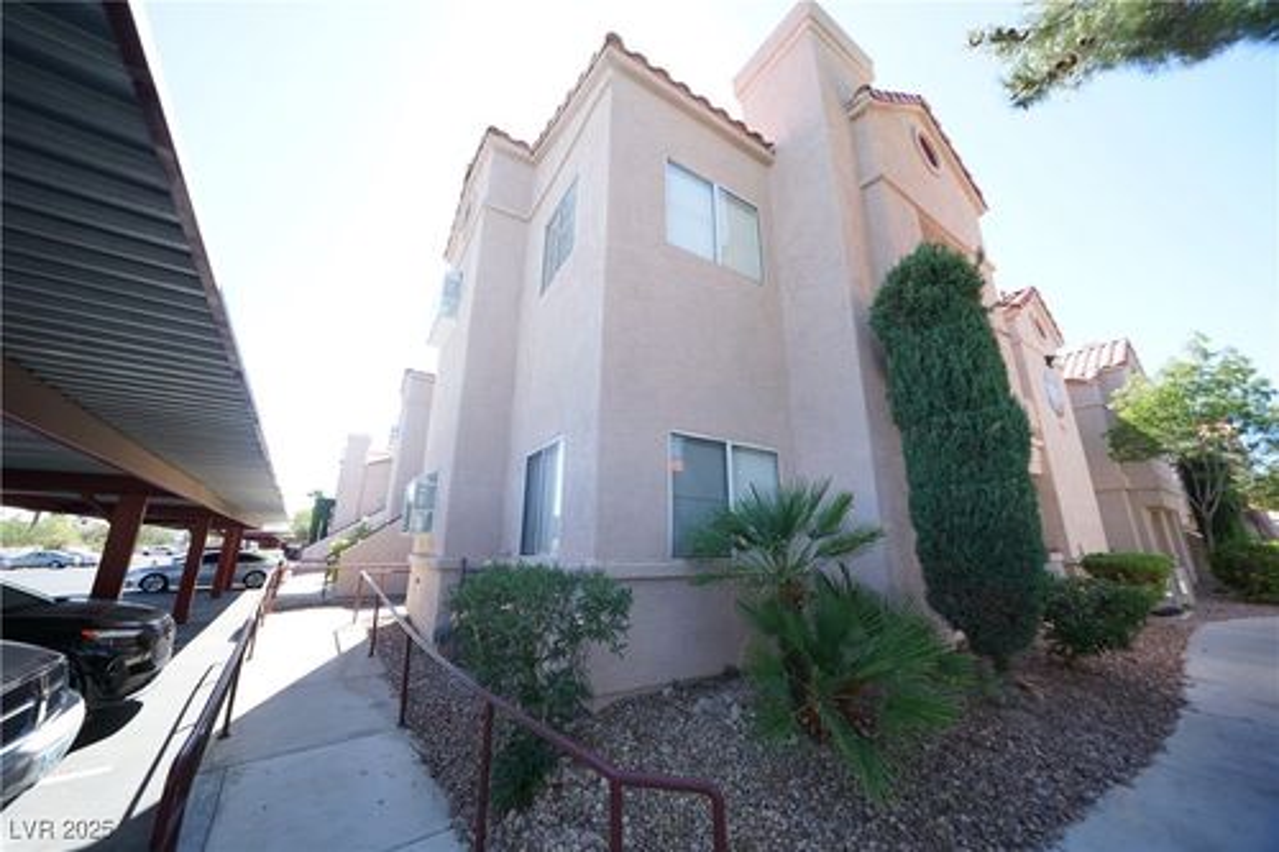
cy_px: 426
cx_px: 640
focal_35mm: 12
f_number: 7.1
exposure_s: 1/125
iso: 250
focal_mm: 12
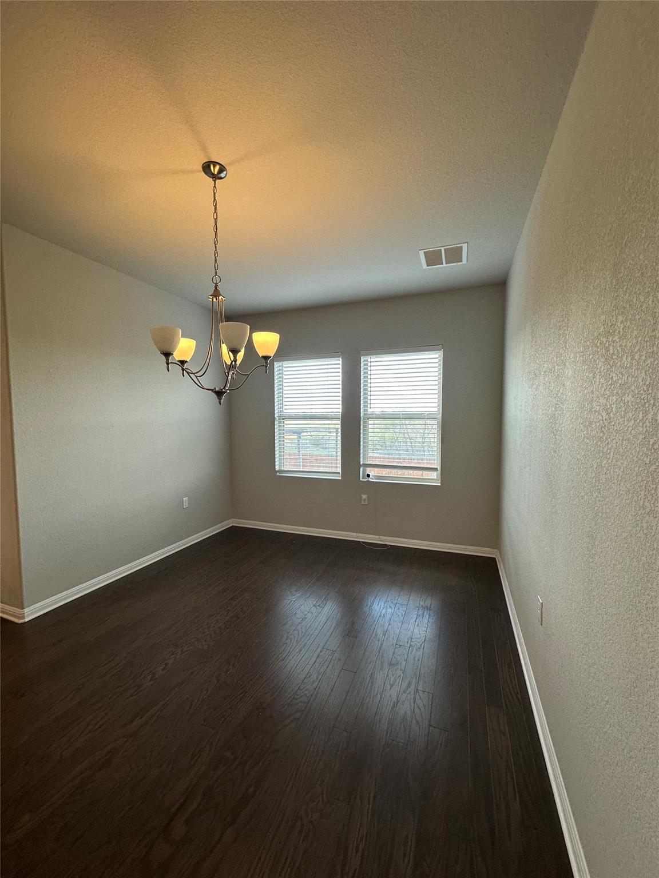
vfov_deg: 102.1
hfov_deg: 85.7
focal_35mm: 14
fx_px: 355
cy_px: 439
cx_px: 330
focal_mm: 2.22
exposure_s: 1/120
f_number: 2.2
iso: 80
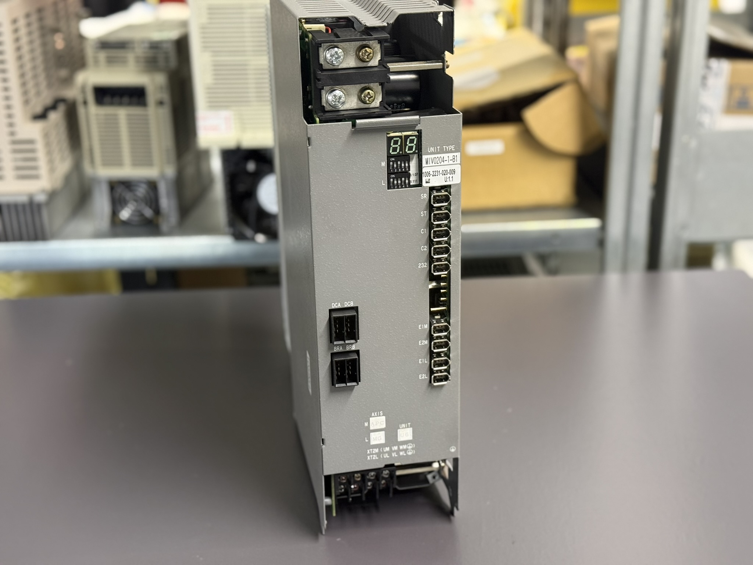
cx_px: 376
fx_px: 1044
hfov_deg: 39.7
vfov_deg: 30.3
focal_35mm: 48
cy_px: 282
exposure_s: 1/33
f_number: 1.78
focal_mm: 6.76
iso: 250
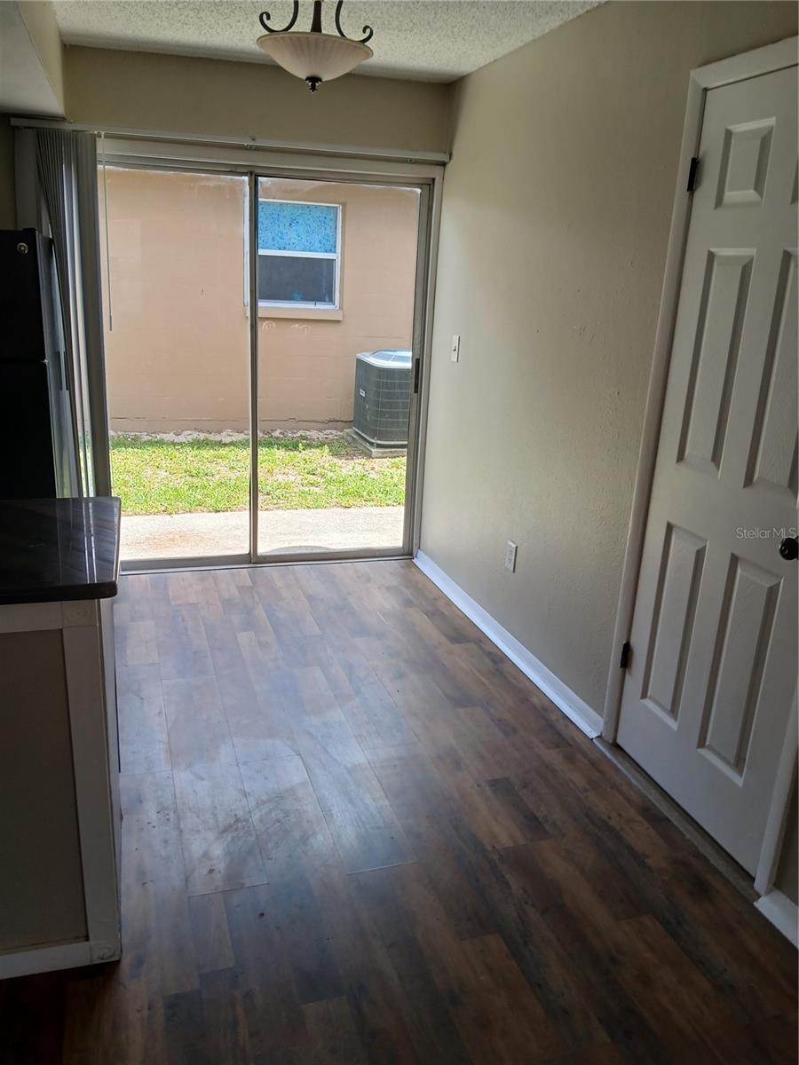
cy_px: 532
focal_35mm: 26
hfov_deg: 53.1
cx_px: 400
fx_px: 800
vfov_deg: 67.3
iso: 40
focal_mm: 3.98
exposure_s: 1/120
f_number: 1.8
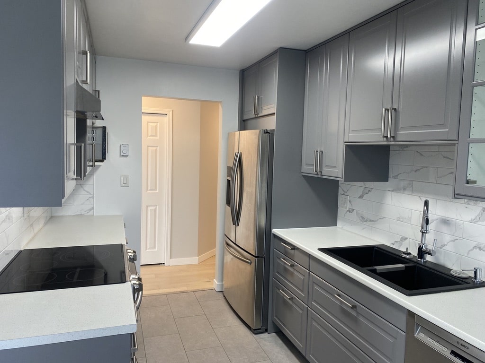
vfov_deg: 53.1
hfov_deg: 67.3
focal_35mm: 26
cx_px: 242
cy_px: 182
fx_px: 364
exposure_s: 1/120
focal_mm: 4.25
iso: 100
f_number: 1.8
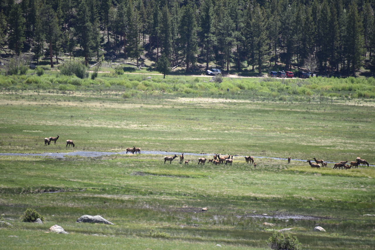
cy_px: 125
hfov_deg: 6.9
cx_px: 188
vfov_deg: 4.6
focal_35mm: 300
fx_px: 3126
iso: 280
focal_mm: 300
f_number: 5.6
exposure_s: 1/640
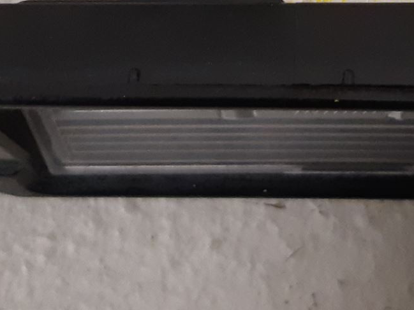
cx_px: 324
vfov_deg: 17.4
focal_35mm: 82
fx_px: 981
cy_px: -36
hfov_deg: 23.5
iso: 250
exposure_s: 1/50
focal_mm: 3.93
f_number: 1.7
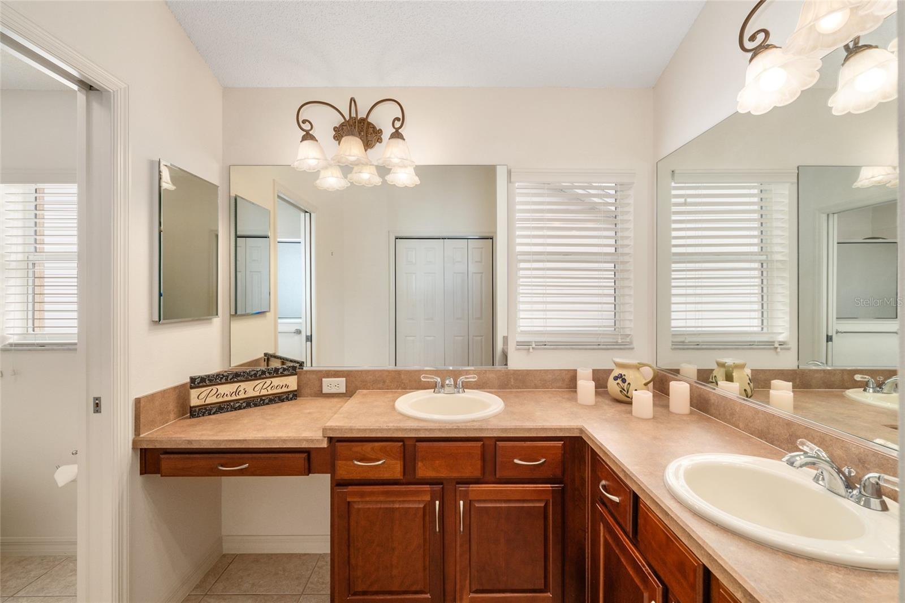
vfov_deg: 77.3
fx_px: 377
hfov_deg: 100.4
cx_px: 452
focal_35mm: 15
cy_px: 302
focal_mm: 15
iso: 500
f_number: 8
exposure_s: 1/30
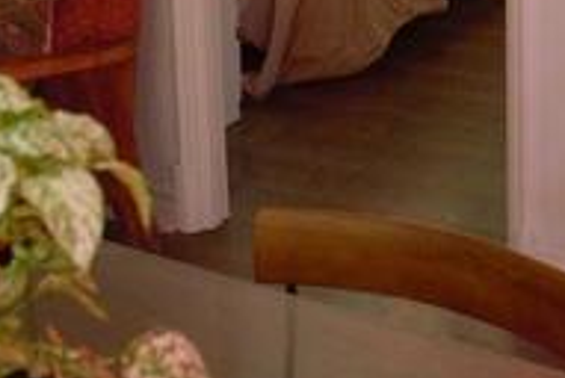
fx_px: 1478
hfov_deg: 21.6
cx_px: 223
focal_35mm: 94
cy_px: -112
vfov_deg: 14.0
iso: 4000
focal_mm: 24
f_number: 4.5
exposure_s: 1/80
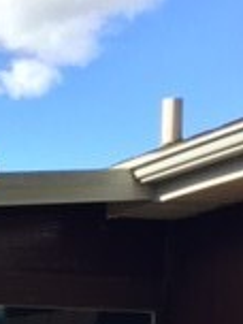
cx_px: -130
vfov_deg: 14.6
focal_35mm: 122
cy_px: 544
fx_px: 1142
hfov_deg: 11.6
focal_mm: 4.15
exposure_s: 1/942
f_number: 2.2
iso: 32
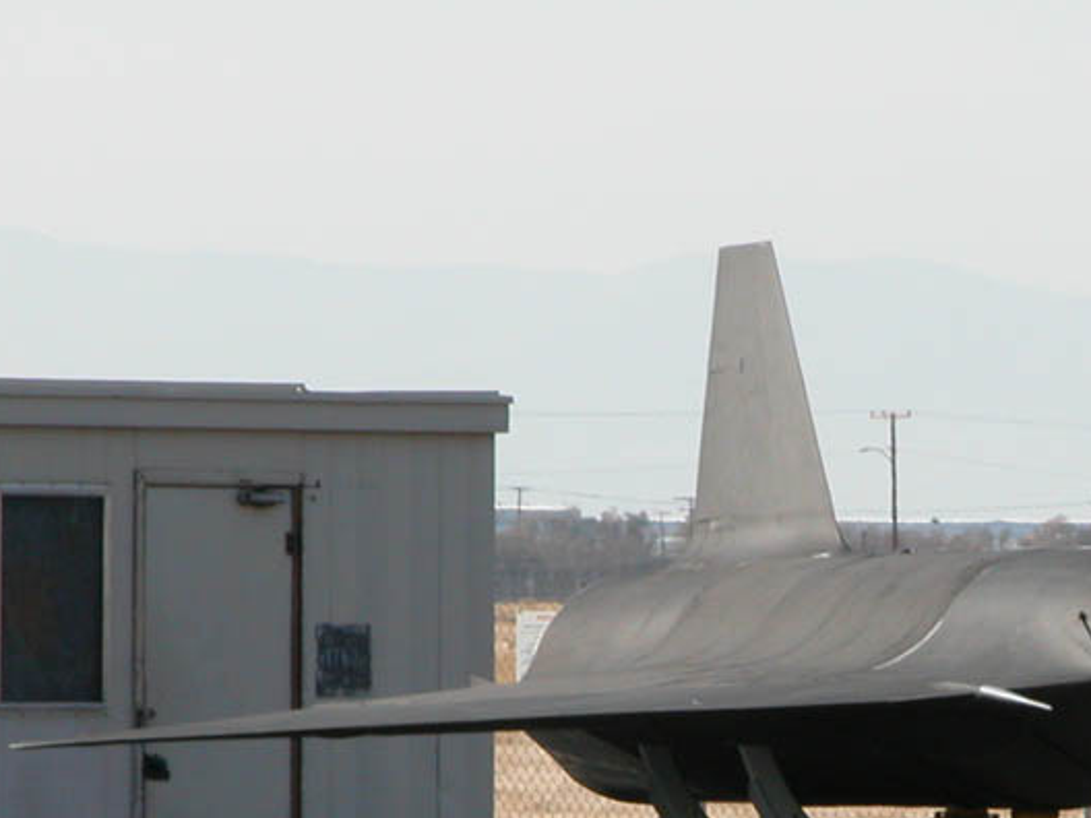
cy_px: 547
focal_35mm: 424
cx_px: 752
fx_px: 13363
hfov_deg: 4.7
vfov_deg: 3.5
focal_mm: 71.2
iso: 100
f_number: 7.4
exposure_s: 1/300
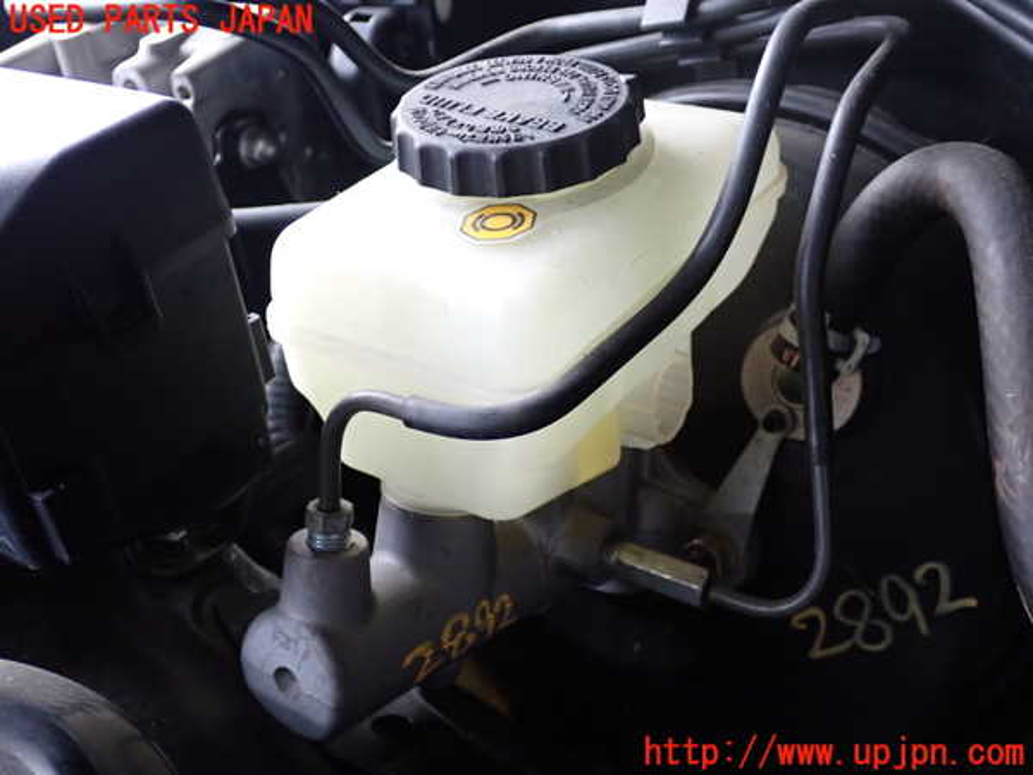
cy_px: 388
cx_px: 516
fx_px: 1224
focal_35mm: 41
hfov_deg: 45.8
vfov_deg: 35.1
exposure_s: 1/125
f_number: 2.8
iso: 500
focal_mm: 7.31
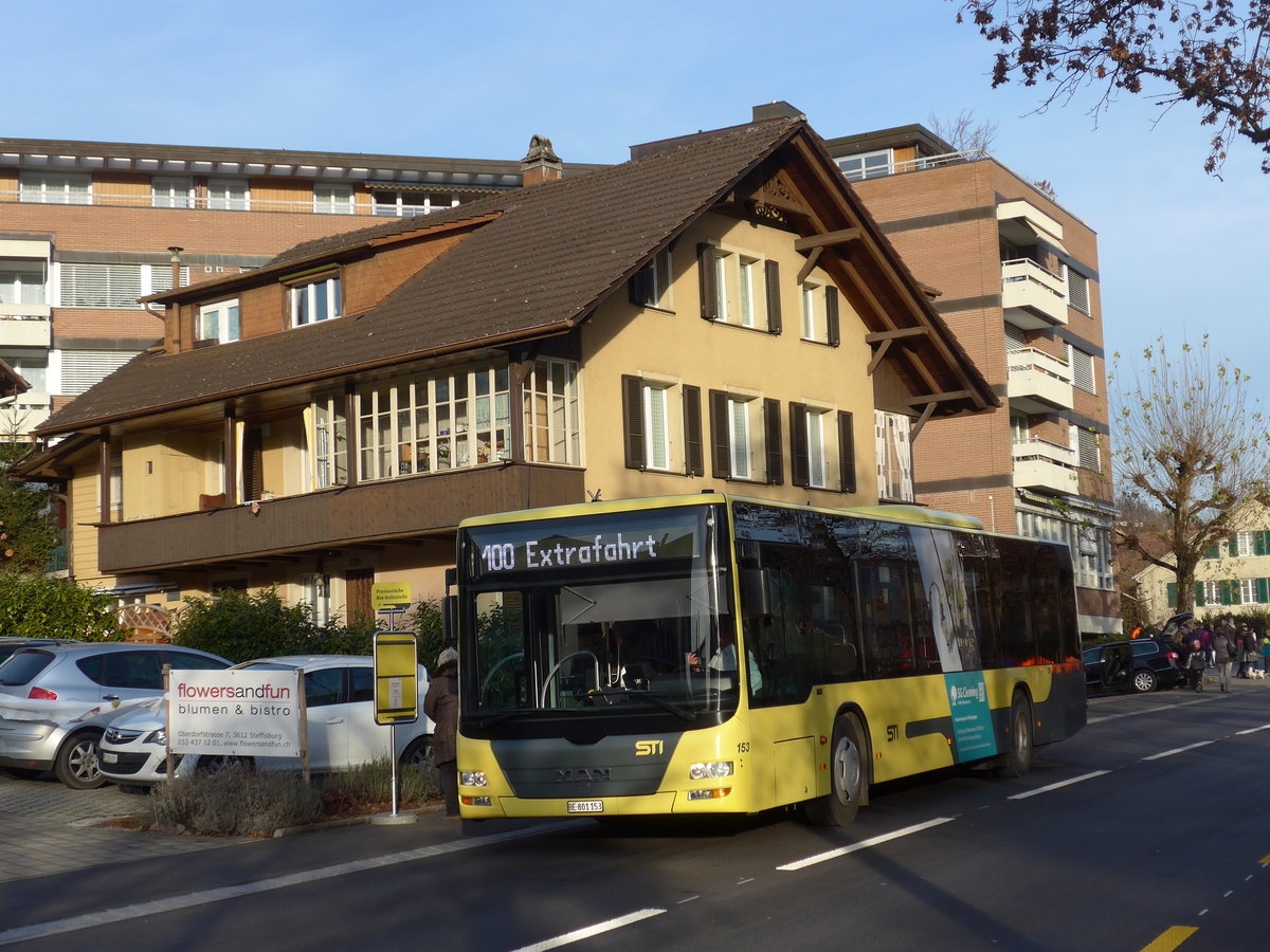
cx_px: 635
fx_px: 2018
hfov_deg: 34.9
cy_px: 476
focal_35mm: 55
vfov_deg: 26.6
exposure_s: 1/640
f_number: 3.4
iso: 80
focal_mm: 11.3
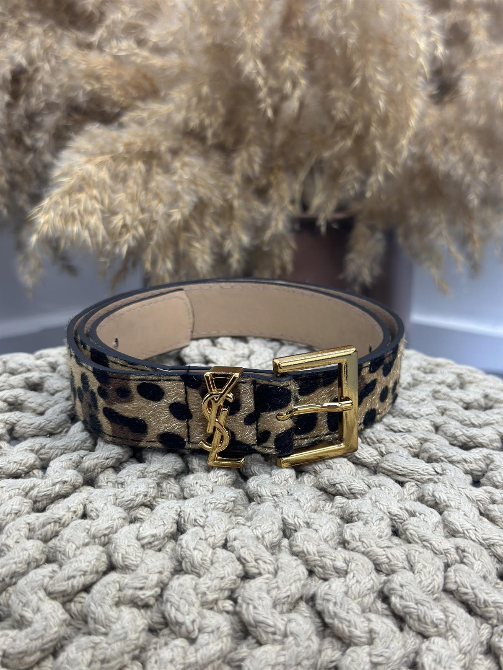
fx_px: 930
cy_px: 335
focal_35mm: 48
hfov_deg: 30.3
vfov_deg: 39.7
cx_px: 252
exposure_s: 1/50
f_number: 1.78
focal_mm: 6.86
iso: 80
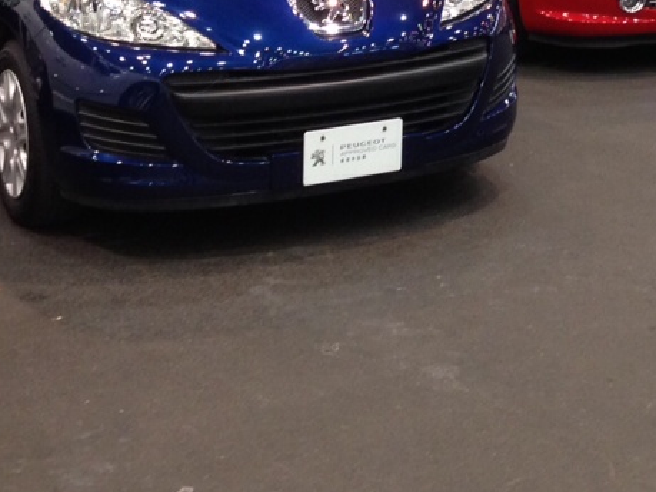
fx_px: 1743
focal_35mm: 92
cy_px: -144
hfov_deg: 21.2
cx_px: 467
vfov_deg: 15.3
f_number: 2.4
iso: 125
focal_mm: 4.13
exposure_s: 1/20
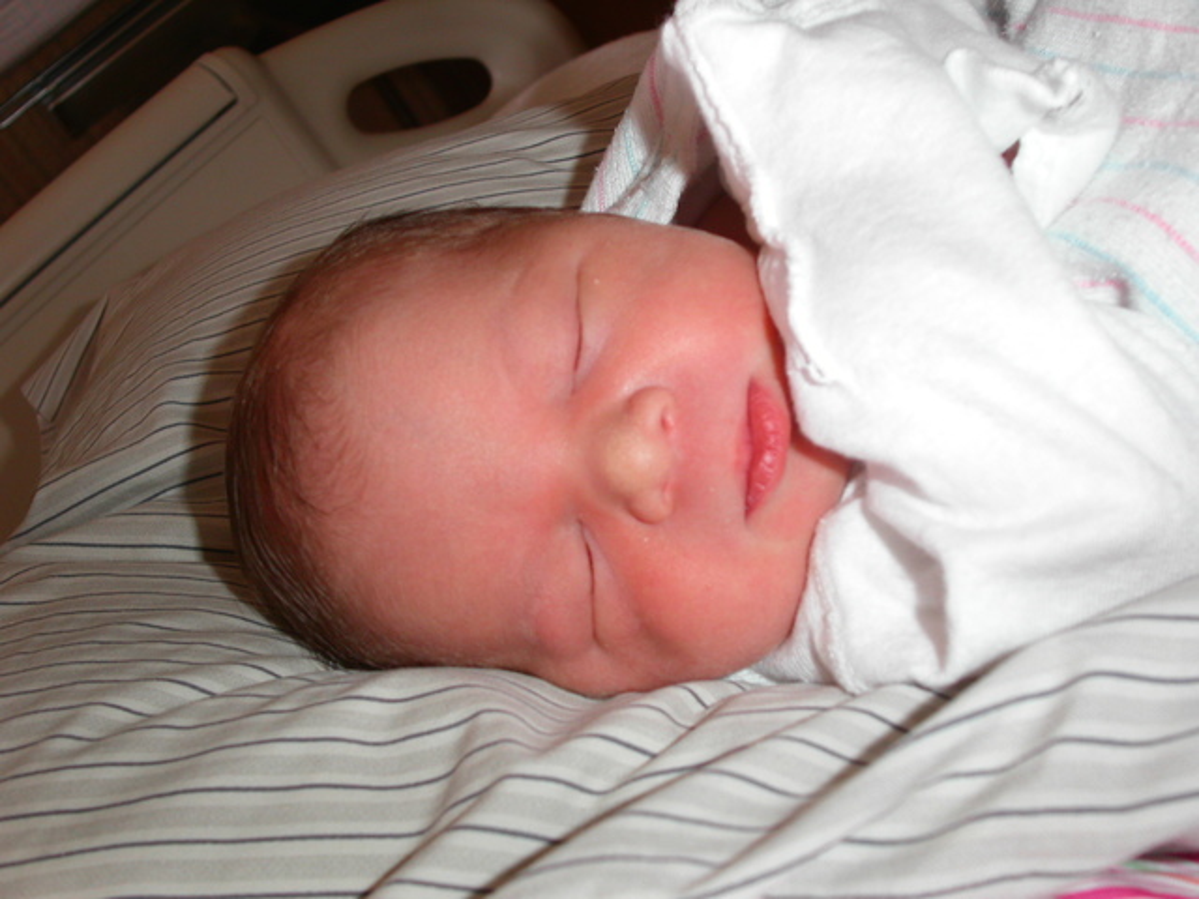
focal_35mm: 38
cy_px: 450
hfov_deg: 49.0
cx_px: 600
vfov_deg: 37.7
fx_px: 1316
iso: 100
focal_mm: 7.8
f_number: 2.8
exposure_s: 1/30
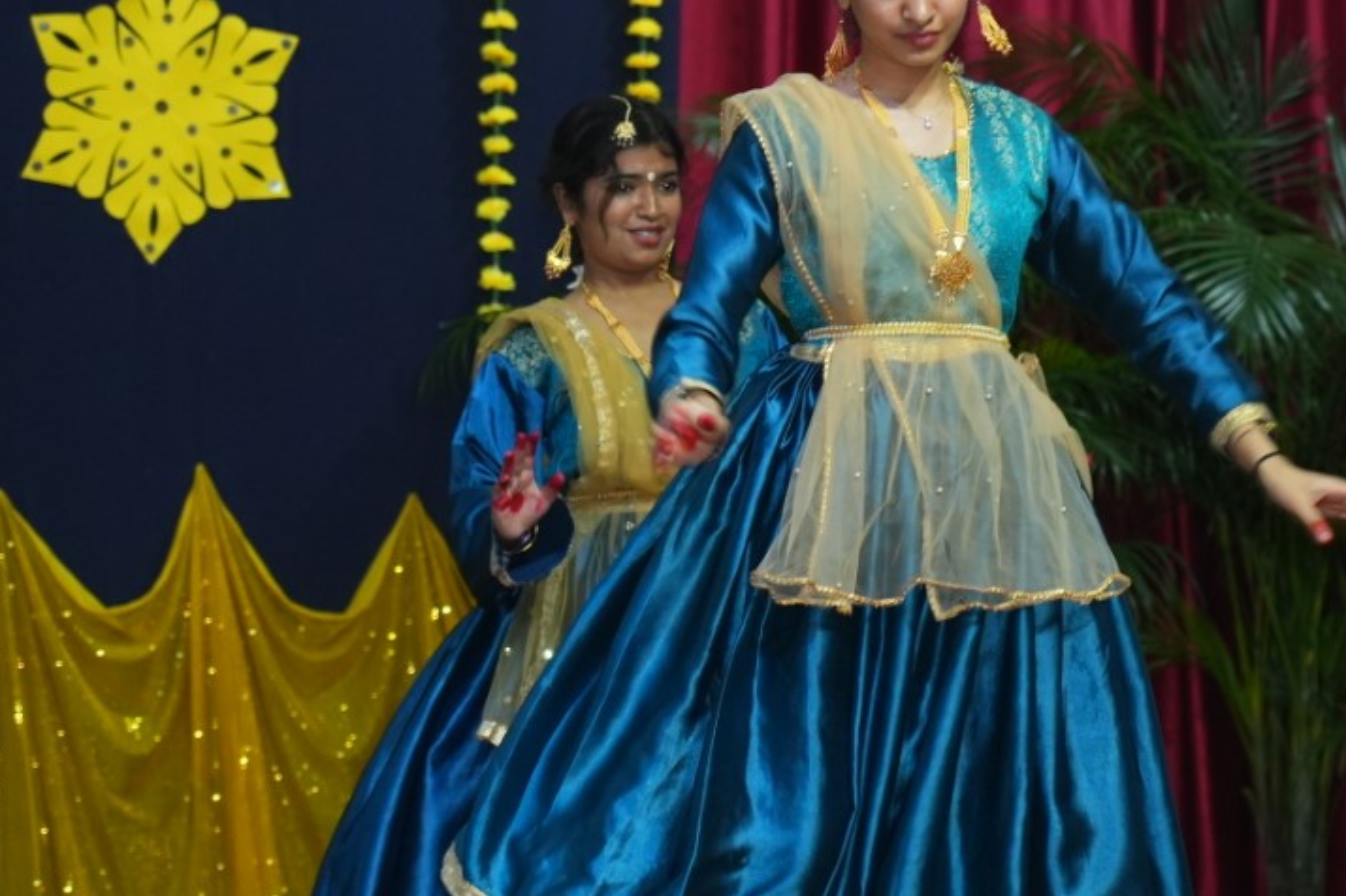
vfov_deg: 5.8
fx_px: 8894
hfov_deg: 8.6
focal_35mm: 238
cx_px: 1113
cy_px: 348
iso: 1600
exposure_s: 1/200
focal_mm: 105
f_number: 4
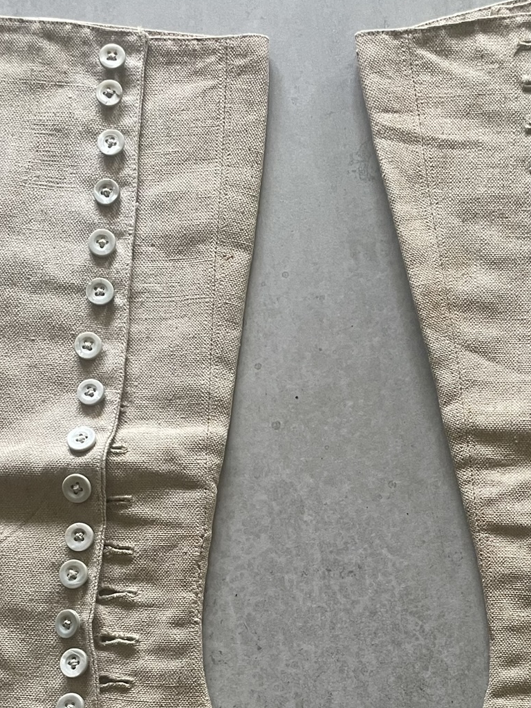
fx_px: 1064
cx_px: 340
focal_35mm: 52
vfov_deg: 35.9
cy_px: 535
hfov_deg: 27.9
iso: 125
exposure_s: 1/89
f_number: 1.6
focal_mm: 4.2
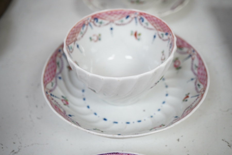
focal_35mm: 45
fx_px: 290
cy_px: 78
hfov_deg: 43.6
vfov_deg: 29.9
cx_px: 116
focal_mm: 30
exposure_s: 1/125
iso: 1250
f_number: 6.3
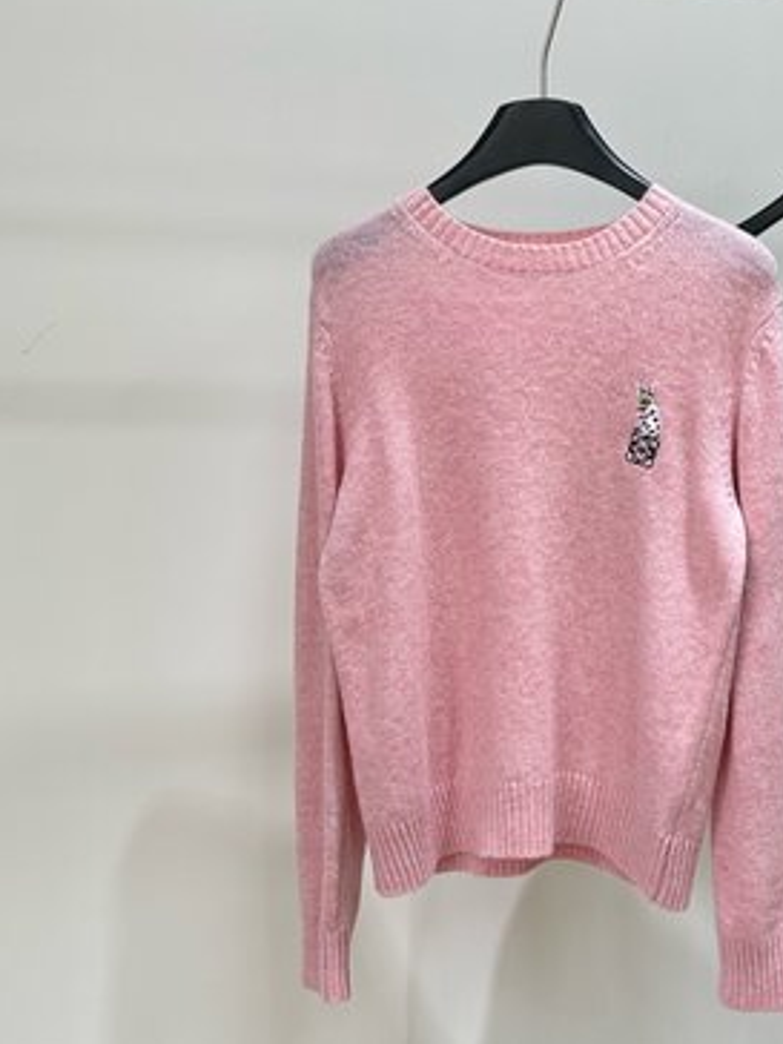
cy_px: 595
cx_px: 574
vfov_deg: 42.8
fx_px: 1327
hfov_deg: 32.3
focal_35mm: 44
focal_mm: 6.86
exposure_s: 1/147
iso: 64
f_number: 1.78
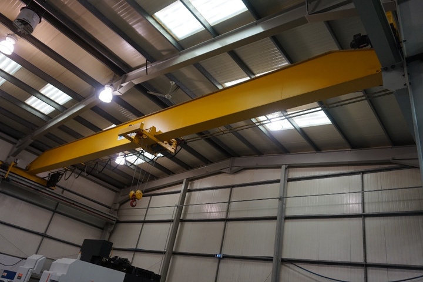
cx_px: 212
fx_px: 317
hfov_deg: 67.4
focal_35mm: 27
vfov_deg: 47.9
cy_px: 141
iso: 1000
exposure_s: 1/160
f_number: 4
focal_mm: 18
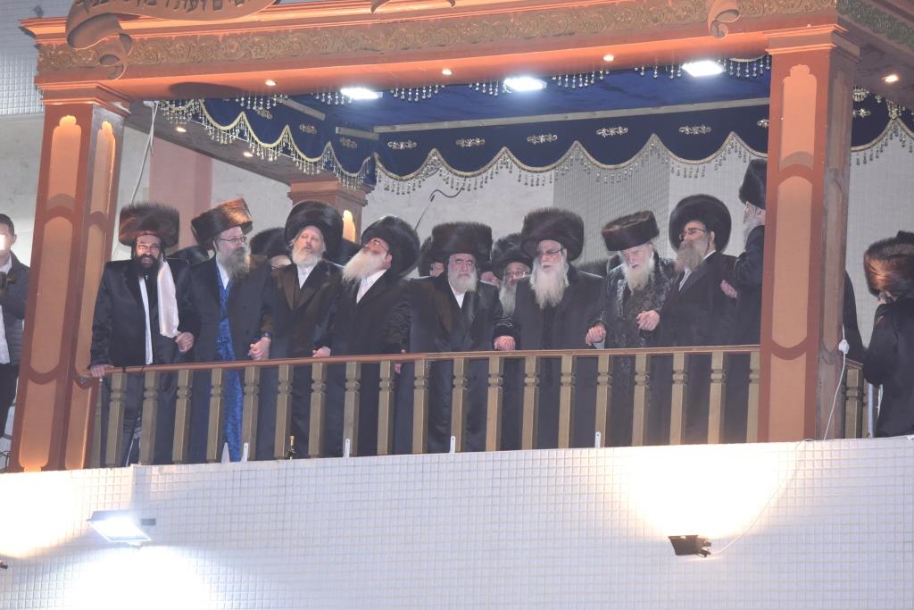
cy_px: 305
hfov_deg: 11.7
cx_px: 457
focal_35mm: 175
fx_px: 4443
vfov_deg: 7.8
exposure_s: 1/100
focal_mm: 175
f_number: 4
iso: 4000
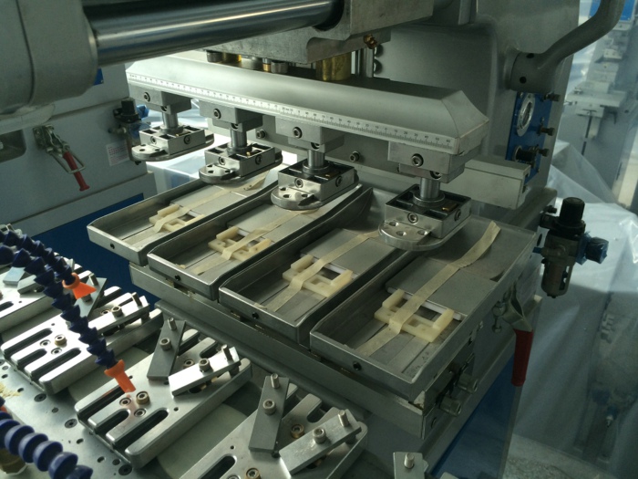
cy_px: 240
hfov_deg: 60.0
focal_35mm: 30
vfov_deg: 46.8
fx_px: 553
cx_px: 319
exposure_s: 1/60
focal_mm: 4.12
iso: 50
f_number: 2.2
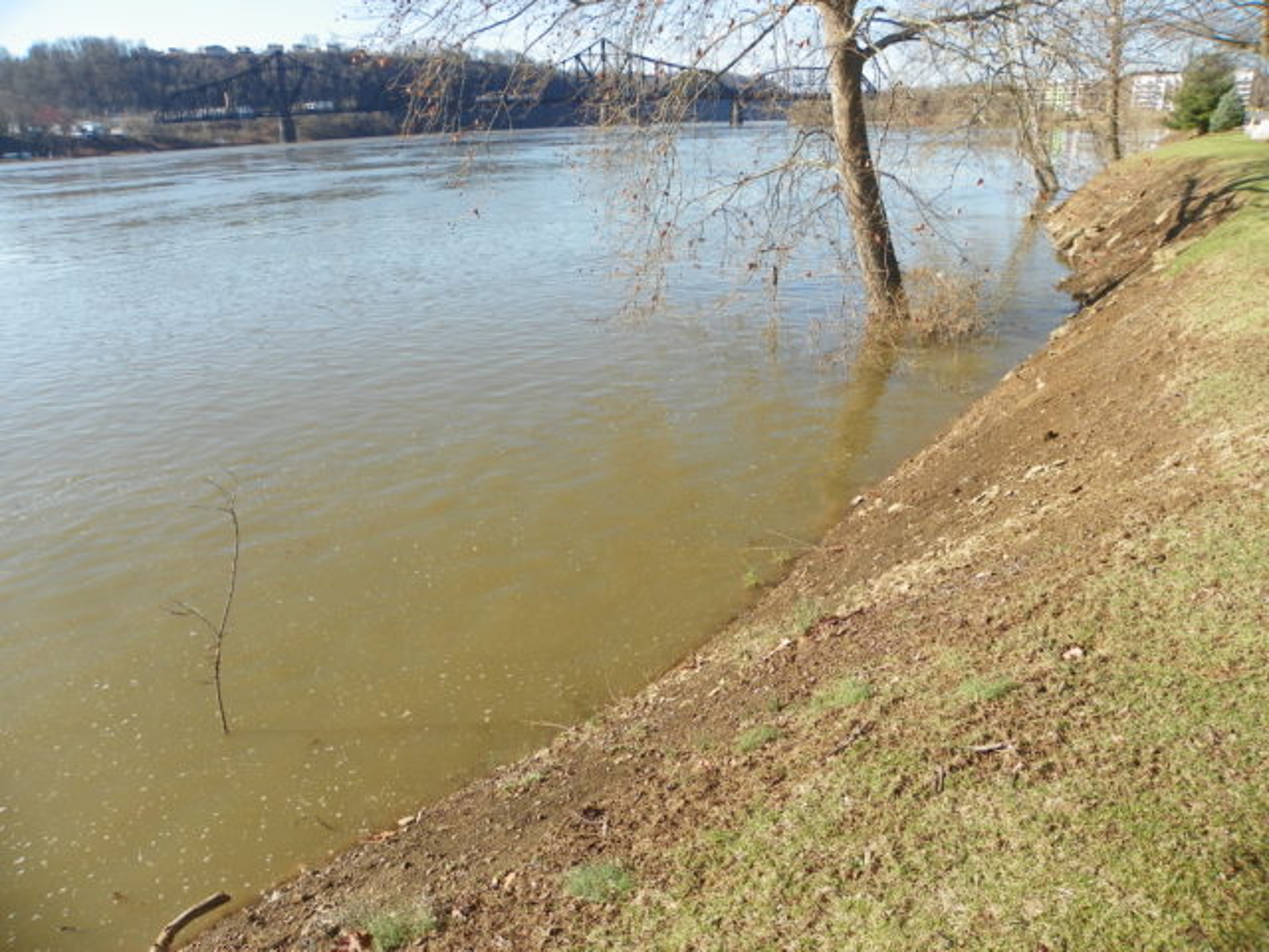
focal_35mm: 26
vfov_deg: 53.1
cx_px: 634
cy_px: 476
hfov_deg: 67.3
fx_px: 953
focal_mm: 4.6
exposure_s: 1/320
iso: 64
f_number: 4
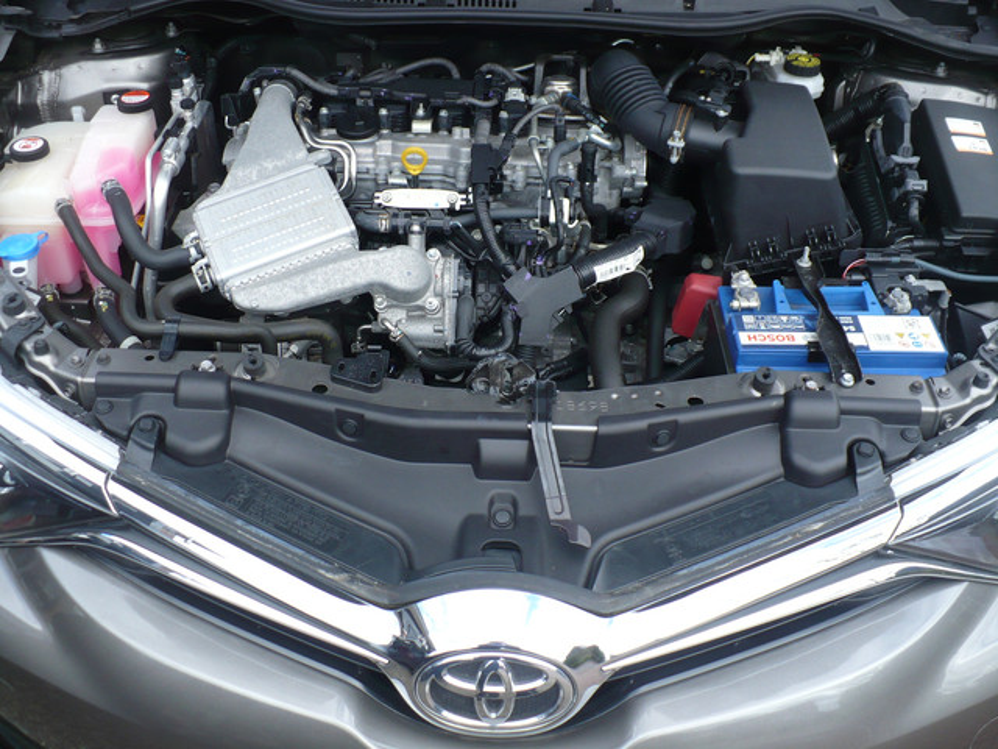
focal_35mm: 37
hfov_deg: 50.1
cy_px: 374
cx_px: 499
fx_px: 1067
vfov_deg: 38.7
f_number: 2.8
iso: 100
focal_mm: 6.1
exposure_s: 1/250
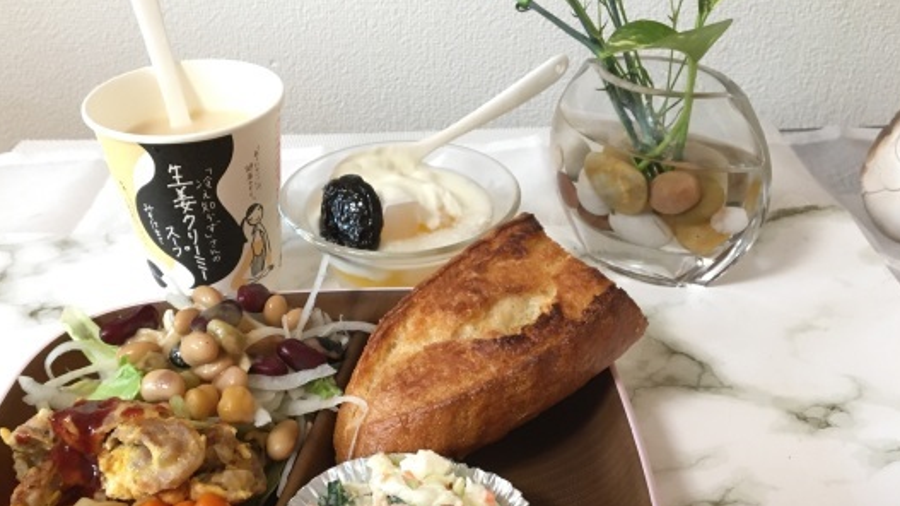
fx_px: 859
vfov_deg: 32.7
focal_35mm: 36
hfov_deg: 55.2
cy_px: 313
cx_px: 396
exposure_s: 1/24
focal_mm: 4.15
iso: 200
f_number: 2.2
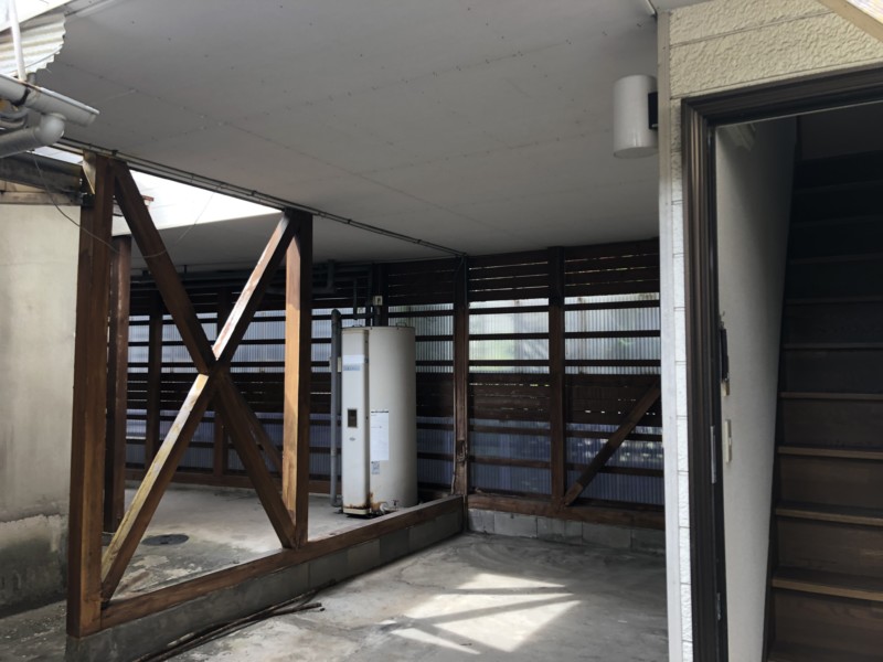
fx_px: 714
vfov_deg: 49.7
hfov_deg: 63.4
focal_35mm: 28
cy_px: 331
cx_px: 442
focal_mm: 3.99
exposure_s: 1/120
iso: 50
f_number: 1.8
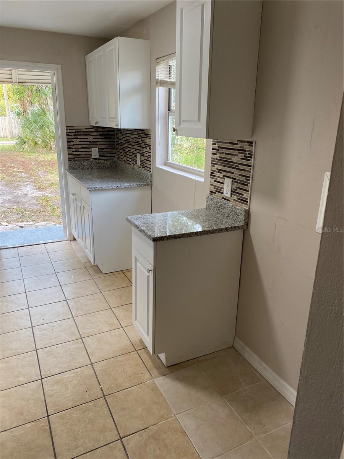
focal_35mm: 26
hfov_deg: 53.1
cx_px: 172
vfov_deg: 67.3
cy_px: 230
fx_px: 345
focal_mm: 4.25
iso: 125
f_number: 1.8
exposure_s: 1/120
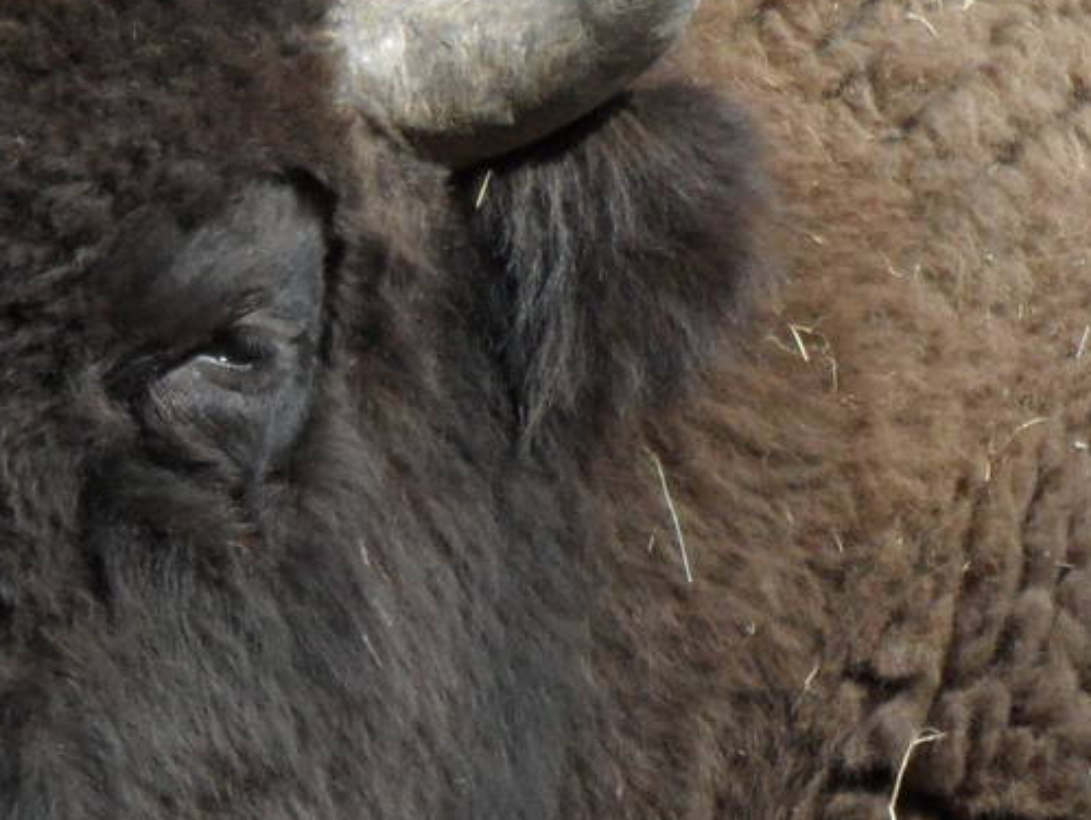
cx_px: 542
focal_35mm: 961
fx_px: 30310
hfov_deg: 2.1
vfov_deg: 1.5
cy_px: 407
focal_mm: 49.4
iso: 200
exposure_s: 1/500
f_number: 5.4
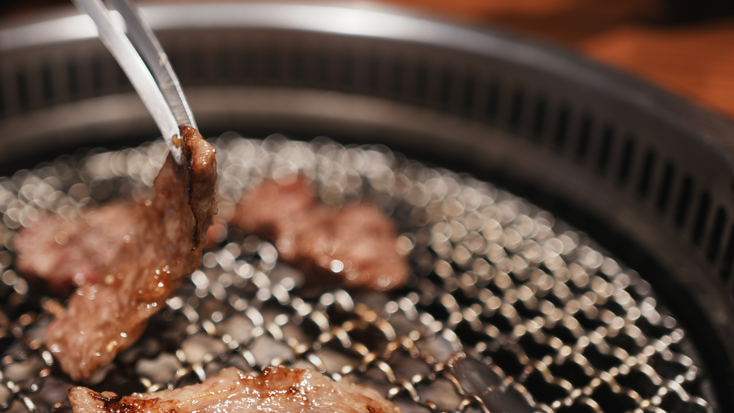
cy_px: 262
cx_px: 263
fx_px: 993
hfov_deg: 40.2
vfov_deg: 23.4
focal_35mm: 51
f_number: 1.8
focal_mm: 35
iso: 100
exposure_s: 1/60
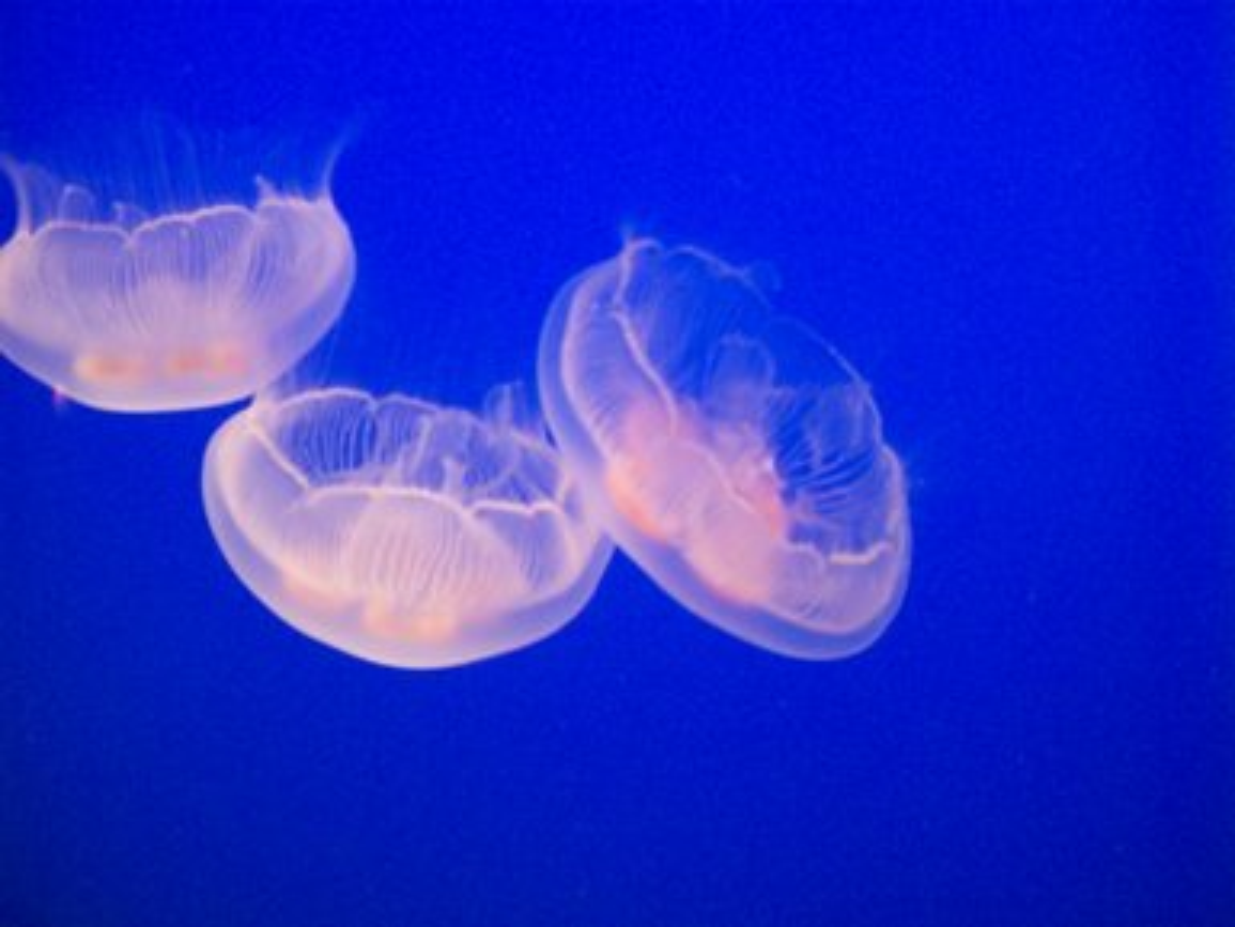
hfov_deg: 50.1
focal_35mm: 37
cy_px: 464
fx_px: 1320
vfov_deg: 38.7
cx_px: 618
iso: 160
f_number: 2.8
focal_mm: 6.2
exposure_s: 1/19.7
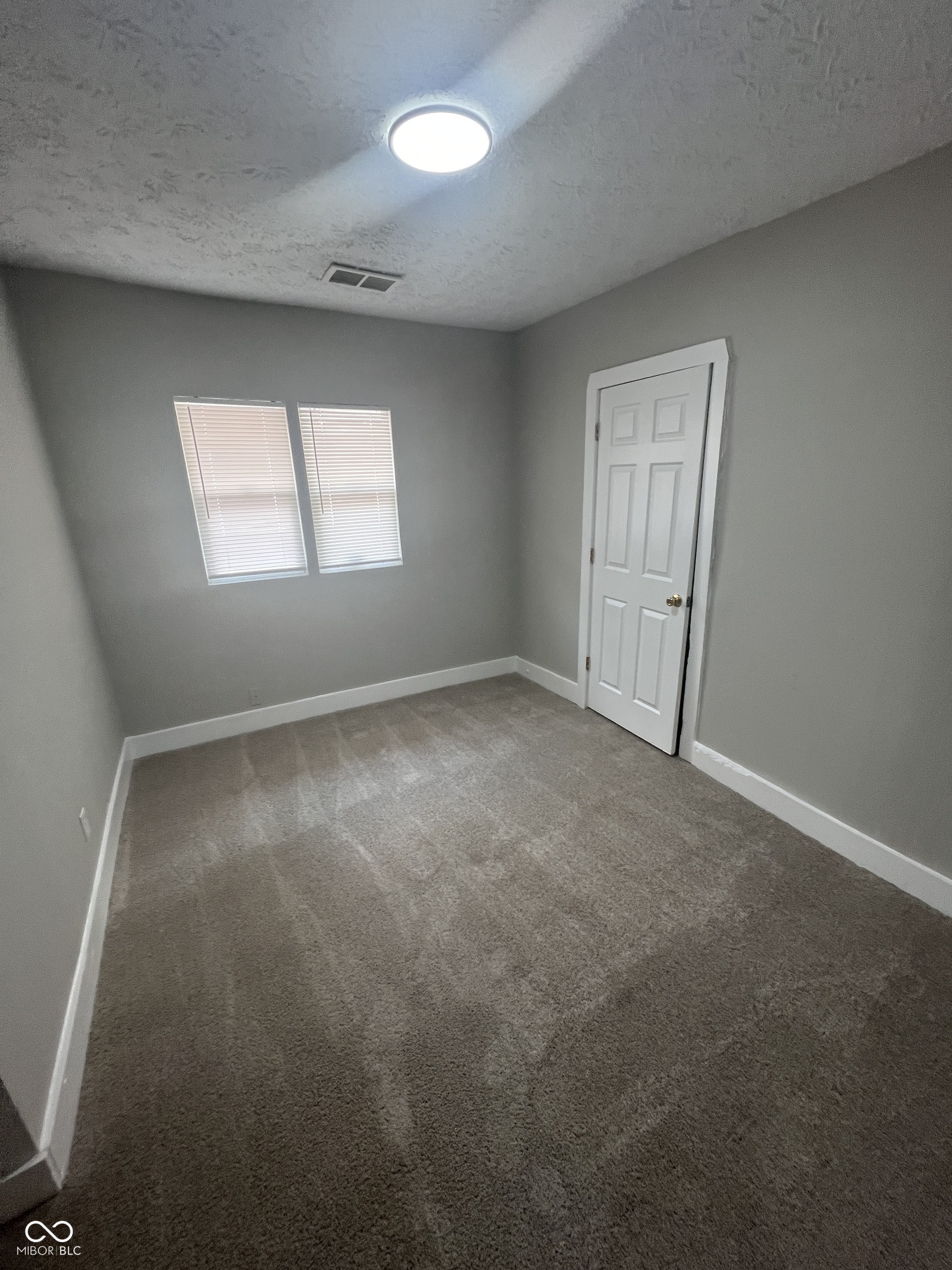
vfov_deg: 106.2
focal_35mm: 13
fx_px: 477
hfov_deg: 89.9
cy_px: 635
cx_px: 476
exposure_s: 1/120
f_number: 1.8
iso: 200
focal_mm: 1.57
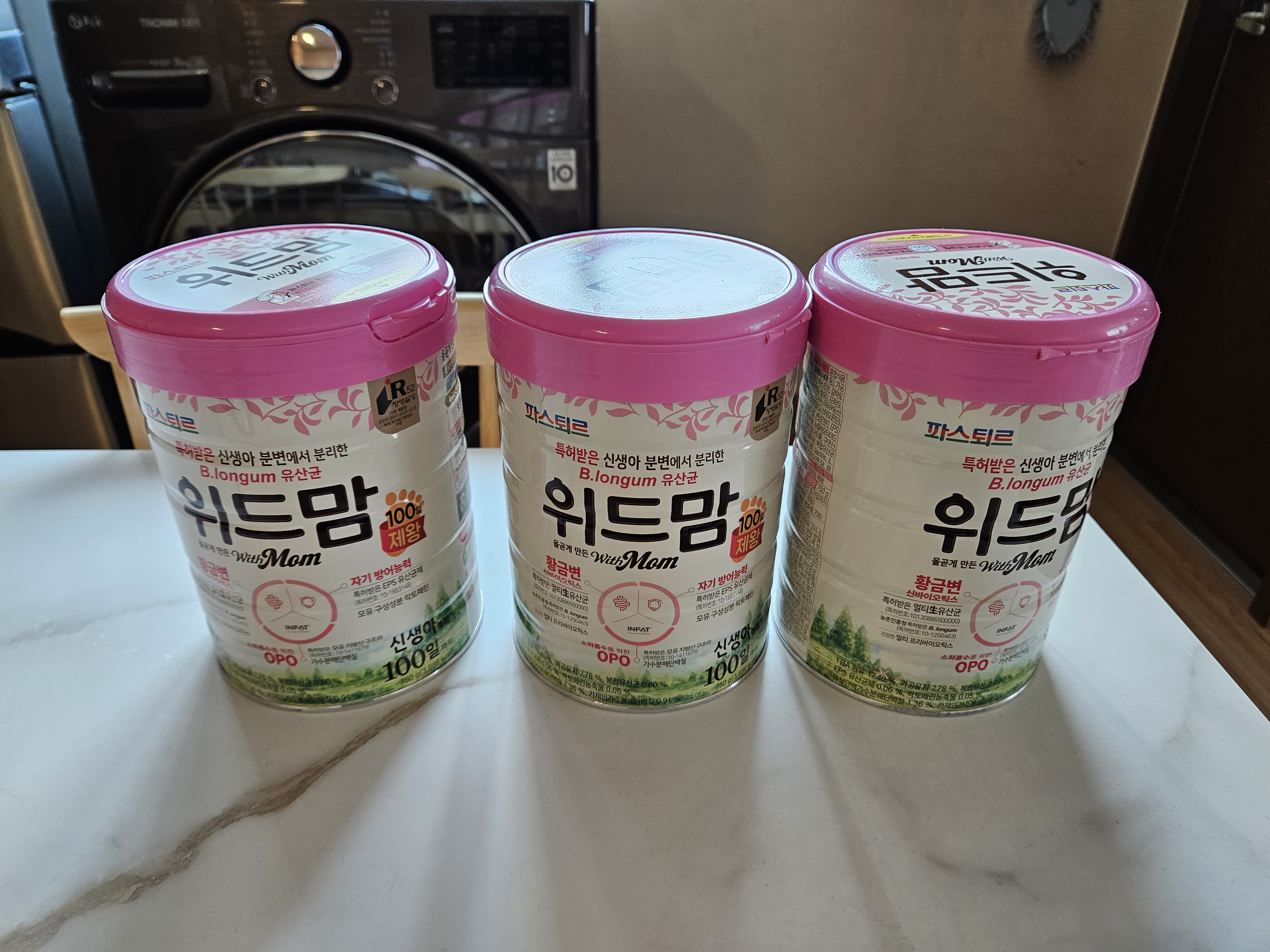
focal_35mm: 23
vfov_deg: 58.9
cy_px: 476
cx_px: 635
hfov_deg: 73.9
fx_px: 844
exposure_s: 1/120
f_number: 1.8
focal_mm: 5.4
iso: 160
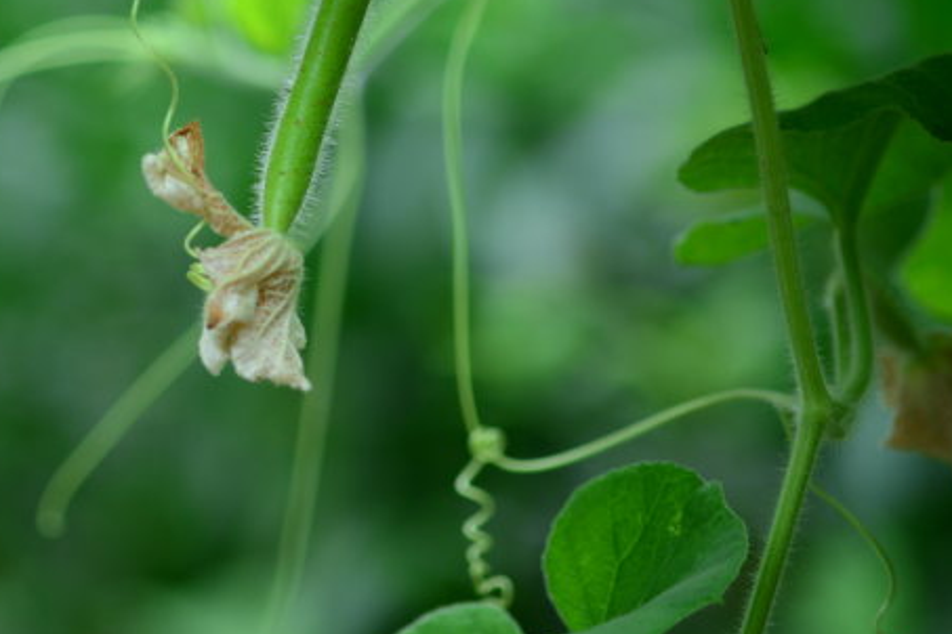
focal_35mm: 160
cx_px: 256
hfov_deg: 12.8
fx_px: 4231
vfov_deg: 8.6
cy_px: 185
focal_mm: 105
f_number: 4
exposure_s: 1/1000
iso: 400
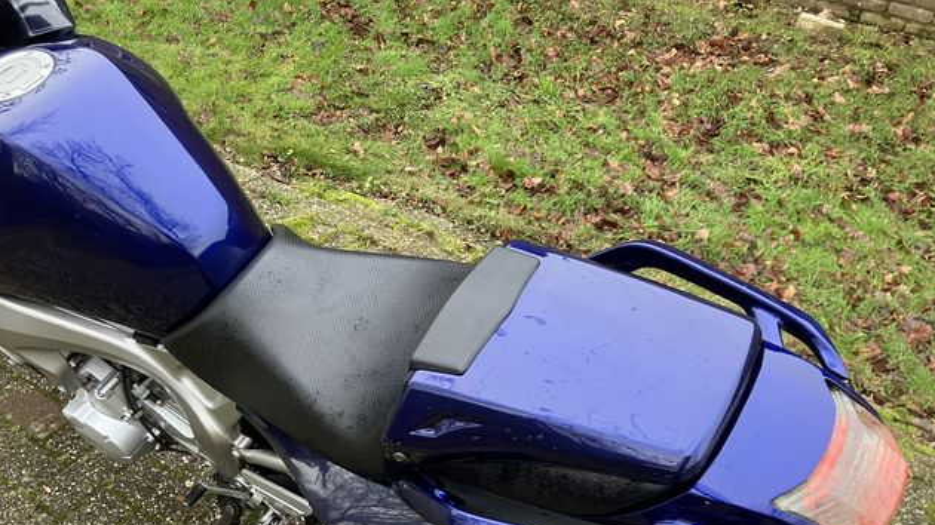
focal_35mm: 31
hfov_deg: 62.6
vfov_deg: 37.3
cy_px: 354
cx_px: 463
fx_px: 768
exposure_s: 1/93
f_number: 1.8
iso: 80
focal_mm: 3.99
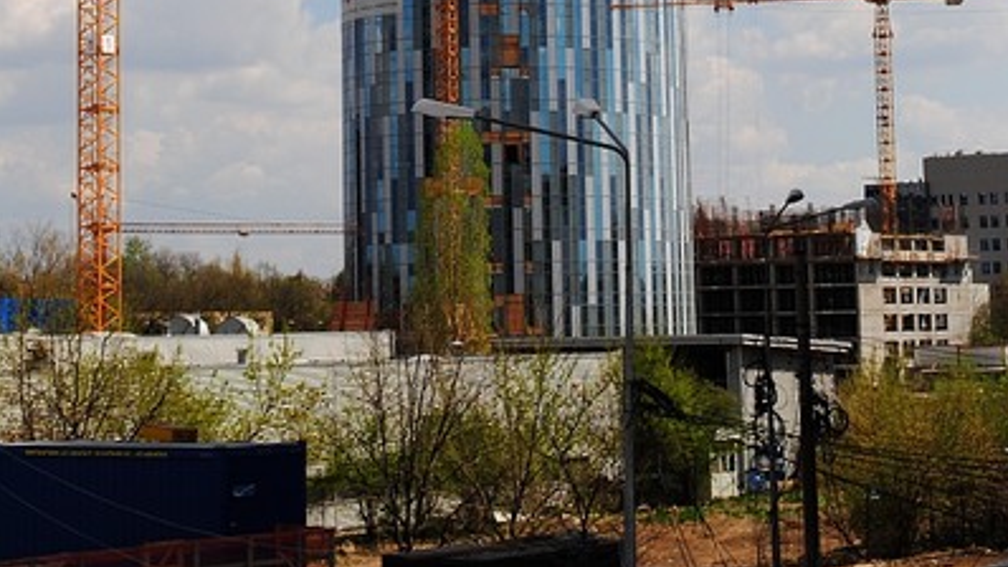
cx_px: 507
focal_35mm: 109
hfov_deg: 19.6
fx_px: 2914
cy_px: -162
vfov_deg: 10.9
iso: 100
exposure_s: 1/320
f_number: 9
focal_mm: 46
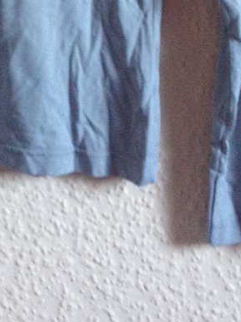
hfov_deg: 12.1
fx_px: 1113
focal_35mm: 120
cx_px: -35
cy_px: -58
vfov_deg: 15.8
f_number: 2.4
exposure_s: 1/20
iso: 160
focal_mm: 4.28
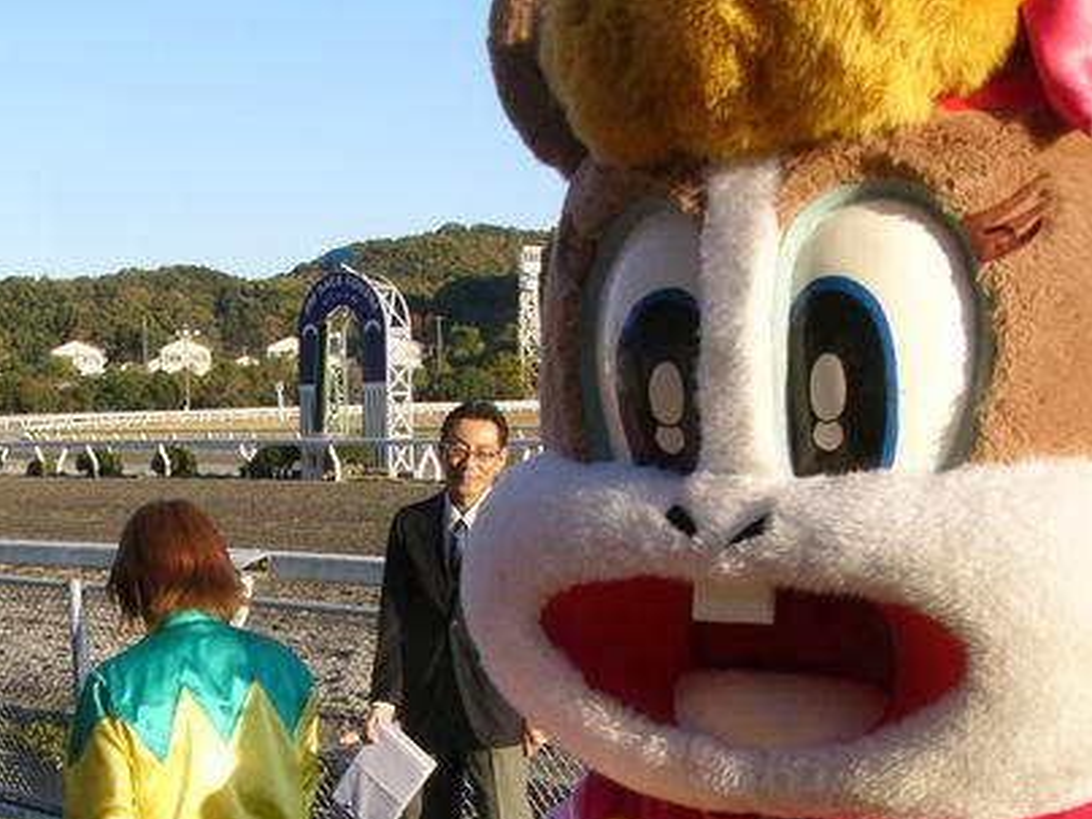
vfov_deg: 25.3
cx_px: 322
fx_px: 1798
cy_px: 646
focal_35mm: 57
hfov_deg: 33.3
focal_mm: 6
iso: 50
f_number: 3.7
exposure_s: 1/100
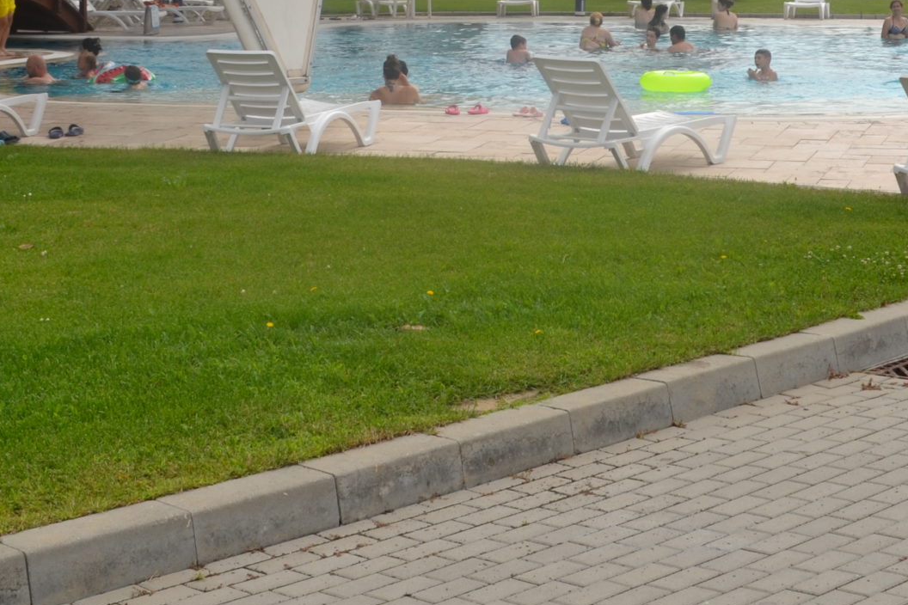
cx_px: 550
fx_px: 2018
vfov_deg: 16.6
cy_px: -25
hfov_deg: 25.3
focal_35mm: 80
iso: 100
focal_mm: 22
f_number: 10
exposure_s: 1/200
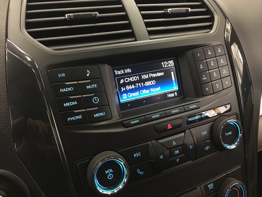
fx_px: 219
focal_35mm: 29
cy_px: 98
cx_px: 131
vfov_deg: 48.2
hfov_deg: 61.7
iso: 320
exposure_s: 1/15
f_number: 2.2
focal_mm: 4.15
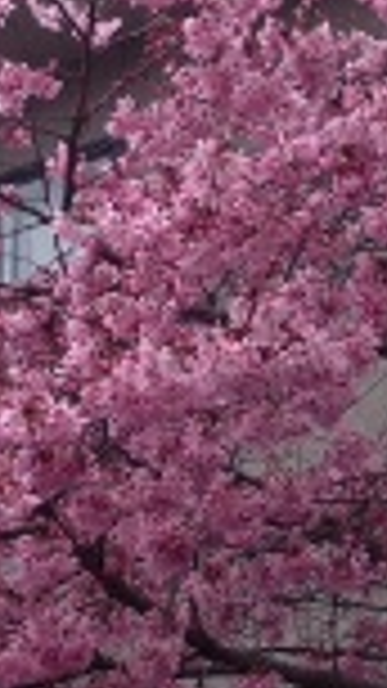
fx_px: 1625
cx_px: 135
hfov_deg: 13.6
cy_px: 348
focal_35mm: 89
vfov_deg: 23.9
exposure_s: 1/800
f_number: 2.4
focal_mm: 4.28
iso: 50
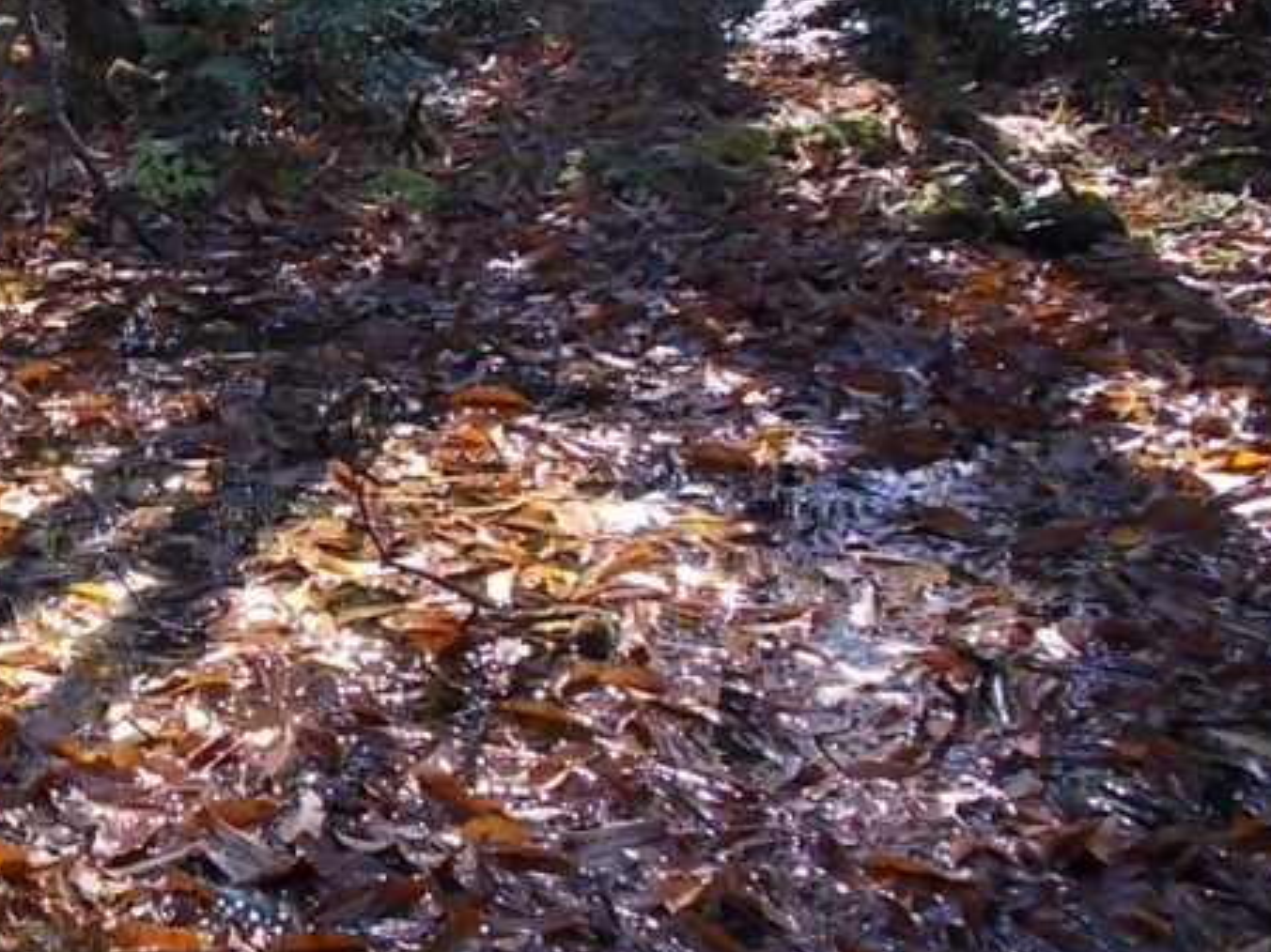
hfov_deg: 30.1
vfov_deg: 24.8
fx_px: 2166
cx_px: -42
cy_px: 394
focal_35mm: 59
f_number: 3.2
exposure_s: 1/100
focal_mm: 4.6
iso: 80
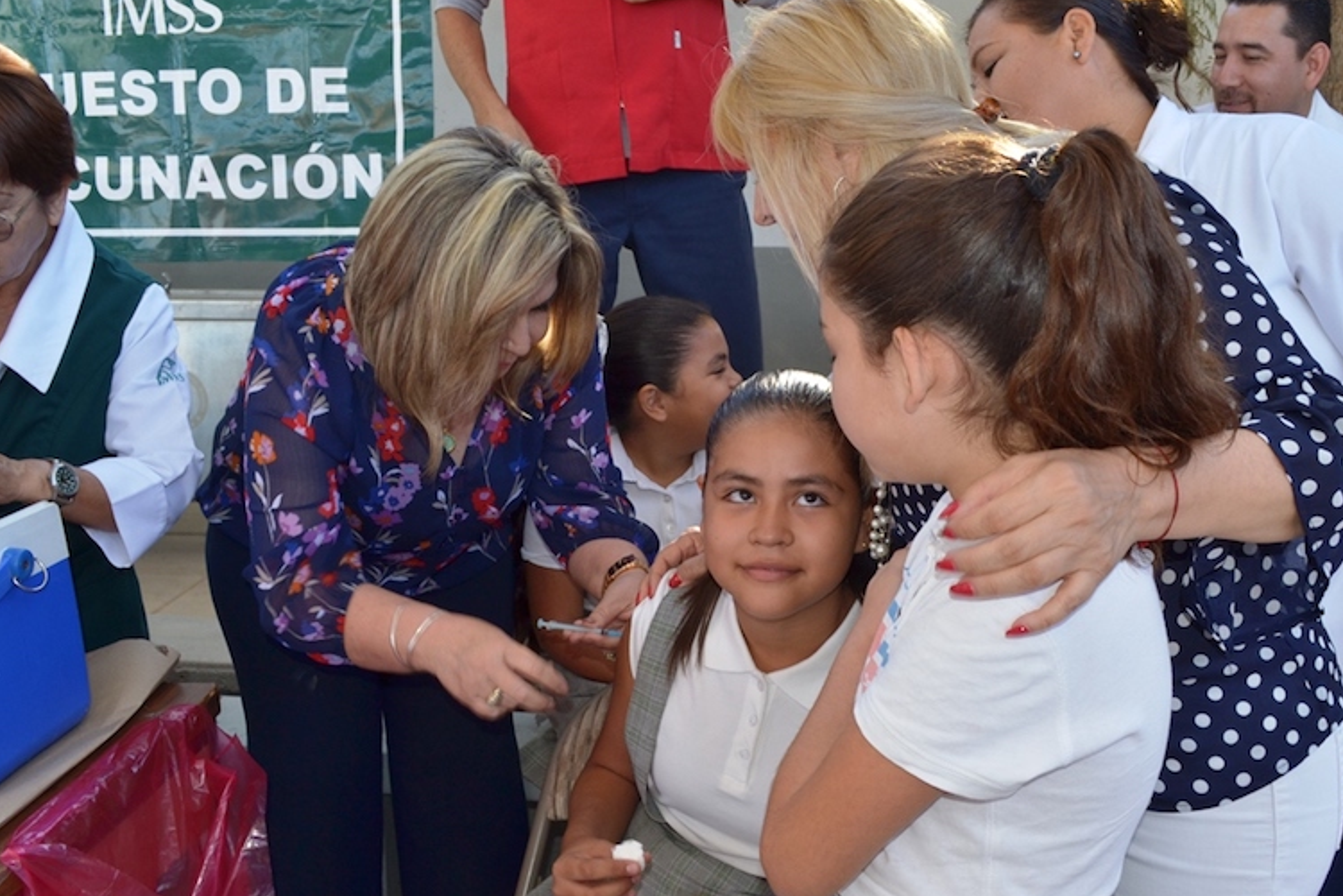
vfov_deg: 36.8
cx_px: 759
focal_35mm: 36
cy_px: 489
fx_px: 1343
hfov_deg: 53.0
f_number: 7.1
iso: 200
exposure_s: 1/80
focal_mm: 20
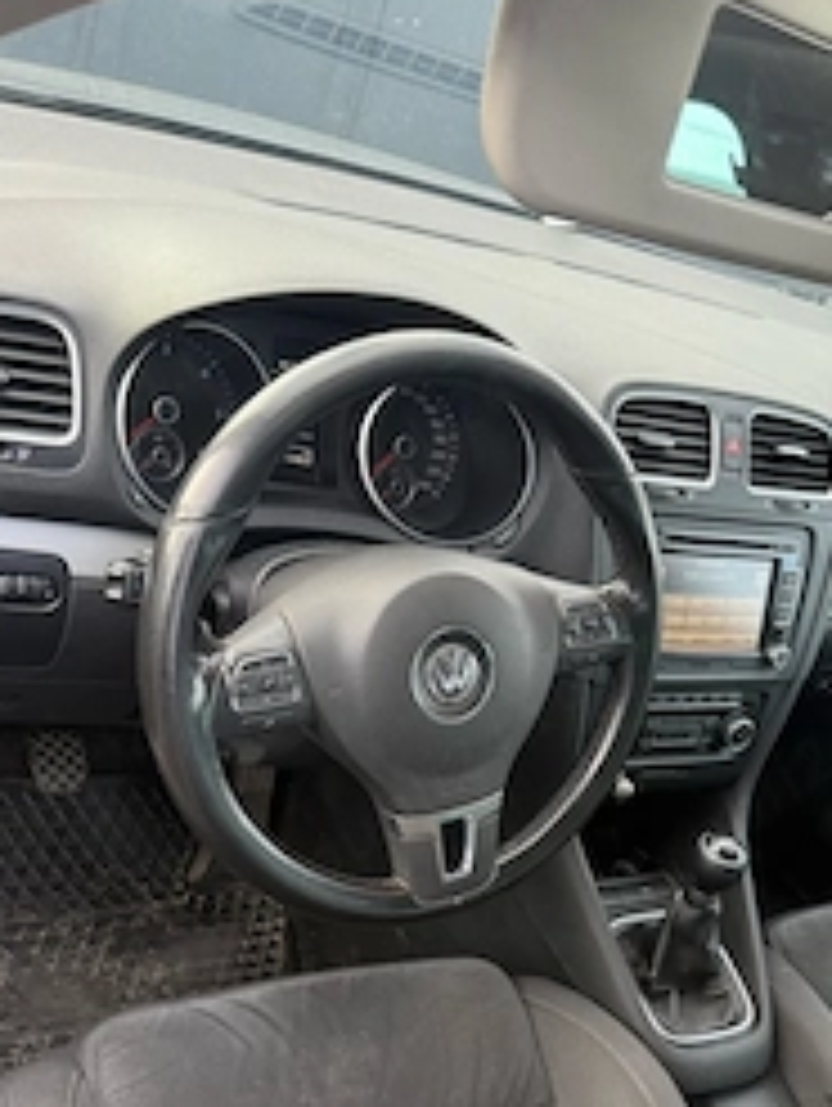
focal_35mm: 39
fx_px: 1248
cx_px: 535
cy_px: 832
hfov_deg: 36.6
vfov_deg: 46.1
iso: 200
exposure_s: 1/121
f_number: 1.78
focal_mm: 6.76
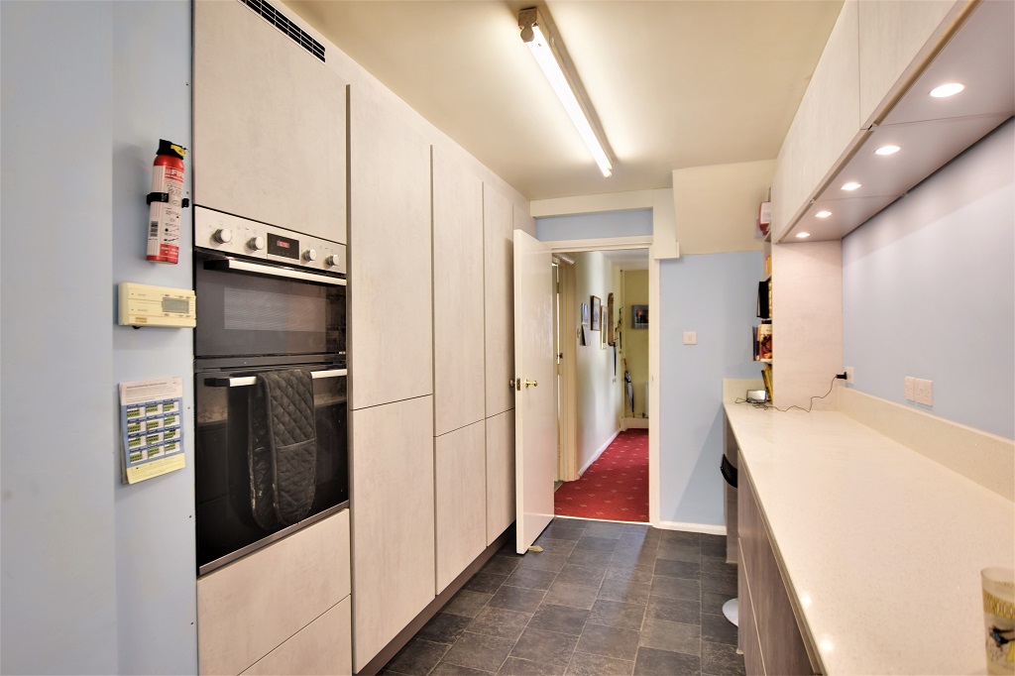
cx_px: 508
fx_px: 423
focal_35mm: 15
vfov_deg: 77.3
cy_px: 338
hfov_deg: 100.4
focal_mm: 10
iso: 100
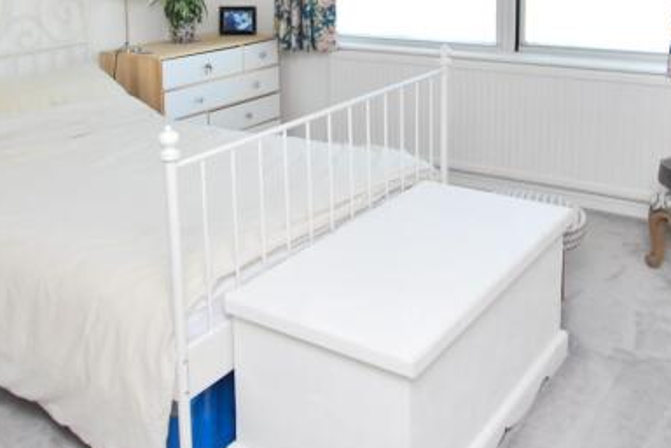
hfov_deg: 48.4
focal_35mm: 40
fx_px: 745
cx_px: 301
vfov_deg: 31.7
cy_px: 38
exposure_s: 1/60
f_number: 4
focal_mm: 10
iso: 200
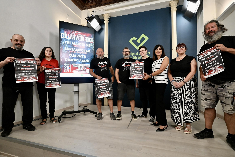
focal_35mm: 17
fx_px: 111
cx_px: 118
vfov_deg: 70.5
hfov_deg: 93.3
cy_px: 78
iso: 2500
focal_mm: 17
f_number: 8
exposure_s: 1/200
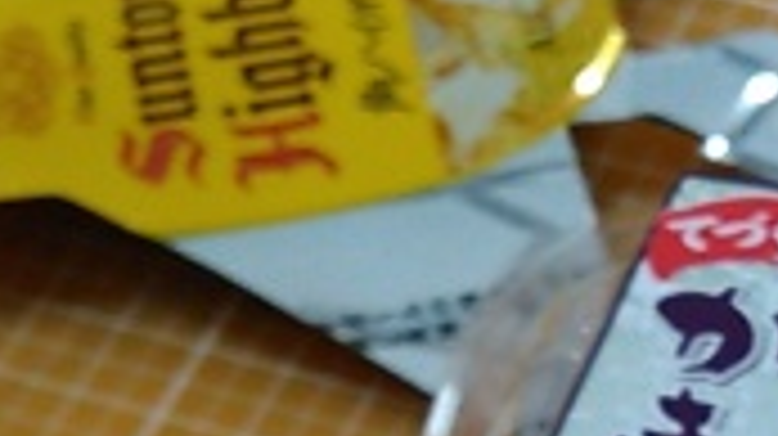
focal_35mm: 121
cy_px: 778
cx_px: 895
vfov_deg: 9.5
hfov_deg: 17.1
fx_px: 2494
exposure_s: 1/16.7
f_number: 2.4
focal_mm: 4
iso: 250
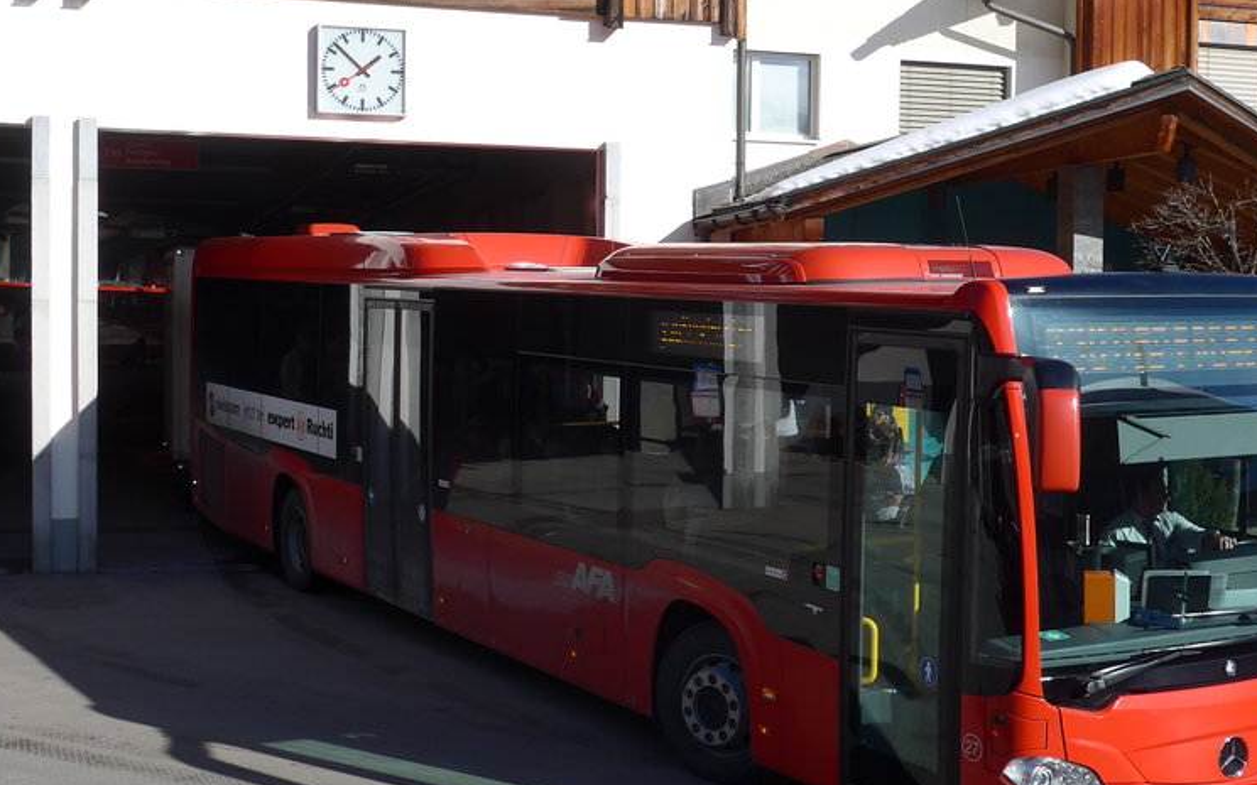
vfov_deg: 24.4
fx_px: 1816
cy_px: 402
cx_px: 725
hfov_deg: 38.1
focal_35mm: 53
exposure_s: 1/1600
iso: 80
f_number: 2.8
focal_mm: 6.5
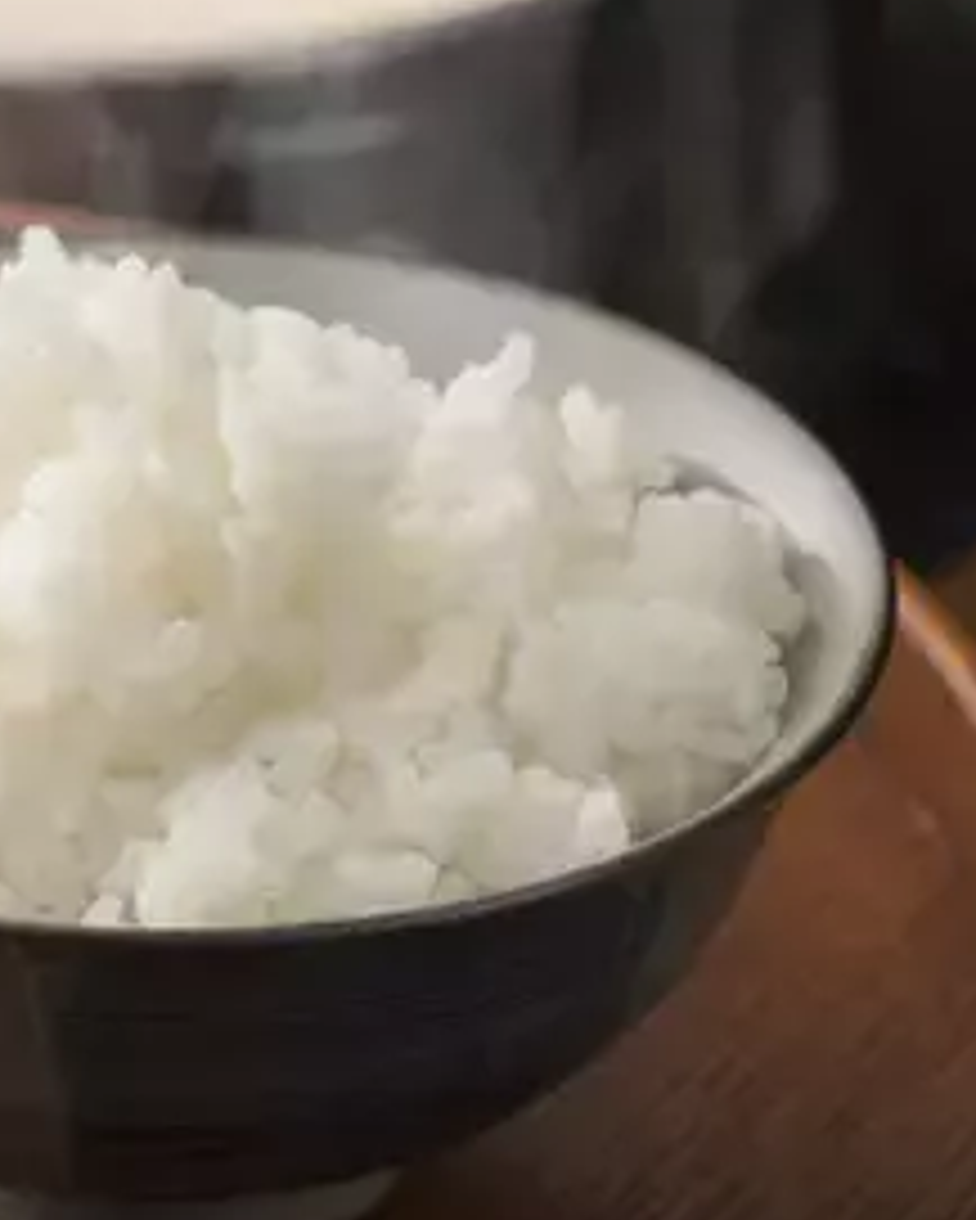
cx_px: -171
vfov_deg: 8.9
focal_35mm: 218
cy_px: 448
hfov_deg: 7.1
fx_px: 7867
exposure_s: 1/125
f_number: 9
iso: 100
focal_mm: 105
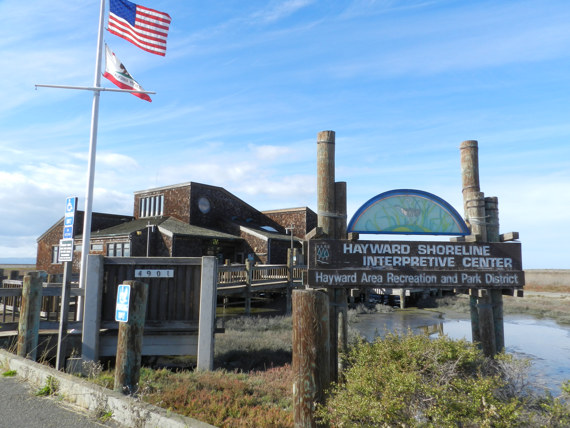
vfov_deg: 54.9
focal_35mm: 25
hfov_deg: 69.4
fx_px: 412
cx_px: 285
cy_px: 214
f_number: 4.5
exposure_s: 1/800
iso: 160
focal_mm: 4.5
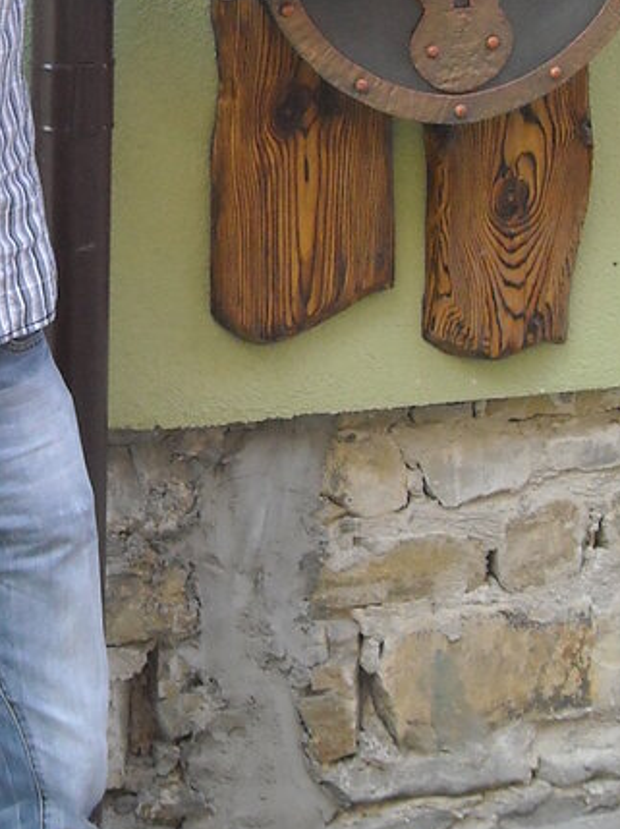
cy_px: 0
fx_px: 2344
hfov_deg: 15.0
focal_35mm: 98
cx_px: 110
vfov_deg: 19.5
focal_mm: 5.7
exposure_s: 1/184
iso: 191
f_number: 2.8
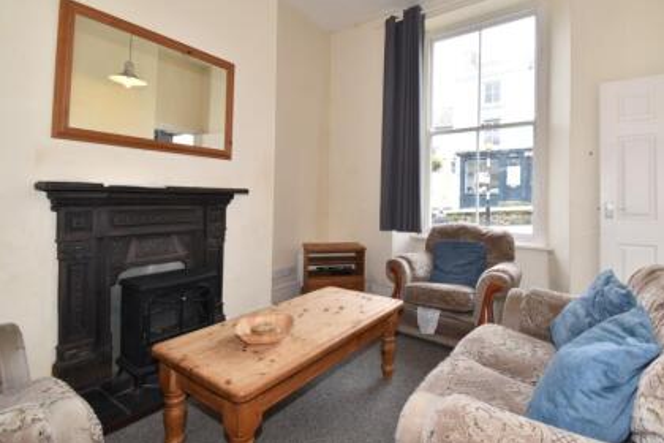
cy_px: 197
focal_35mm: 17
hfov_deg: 93.0
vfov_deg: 70.2
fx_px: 314
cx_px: 364
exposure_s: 1/8
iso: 100
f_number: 9
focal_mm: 10
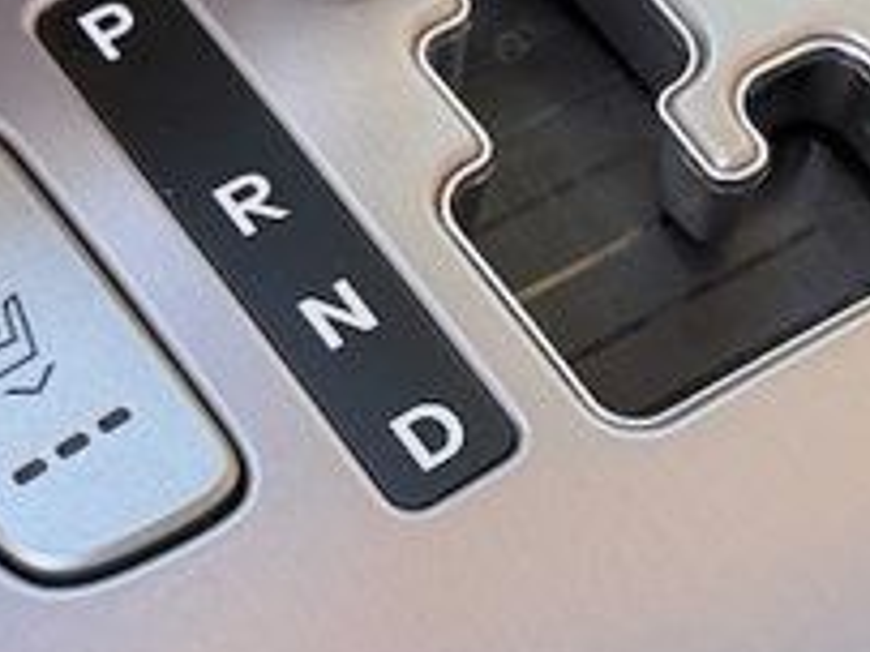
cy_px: 270
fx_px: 3039
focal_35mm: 121
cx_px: 776
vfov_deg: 12.2
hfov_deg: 16.1
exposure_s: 1/121
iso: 200
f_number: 1.78
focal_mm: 6.76
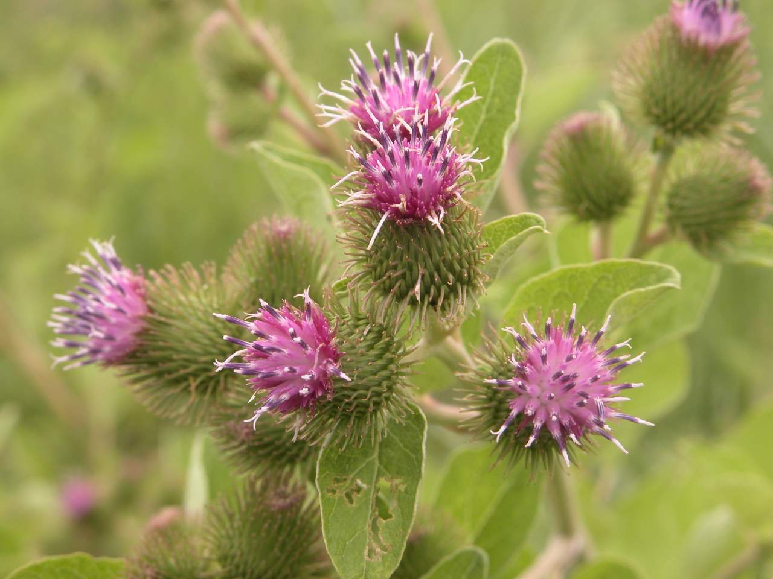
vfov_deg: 13.8
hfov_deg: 18.4
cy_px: 290
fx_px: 2389
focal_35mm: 107
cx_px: 386
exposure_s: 1/116
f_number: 7.4
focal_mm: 27.3
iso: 100
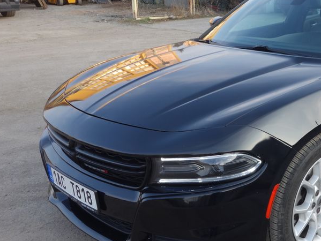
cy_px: 135
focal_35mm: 46
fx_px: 427
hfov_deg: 39.2
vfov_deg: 31.5
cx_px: 268
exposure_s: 1/25
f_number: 8
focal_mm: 10.4
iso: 125
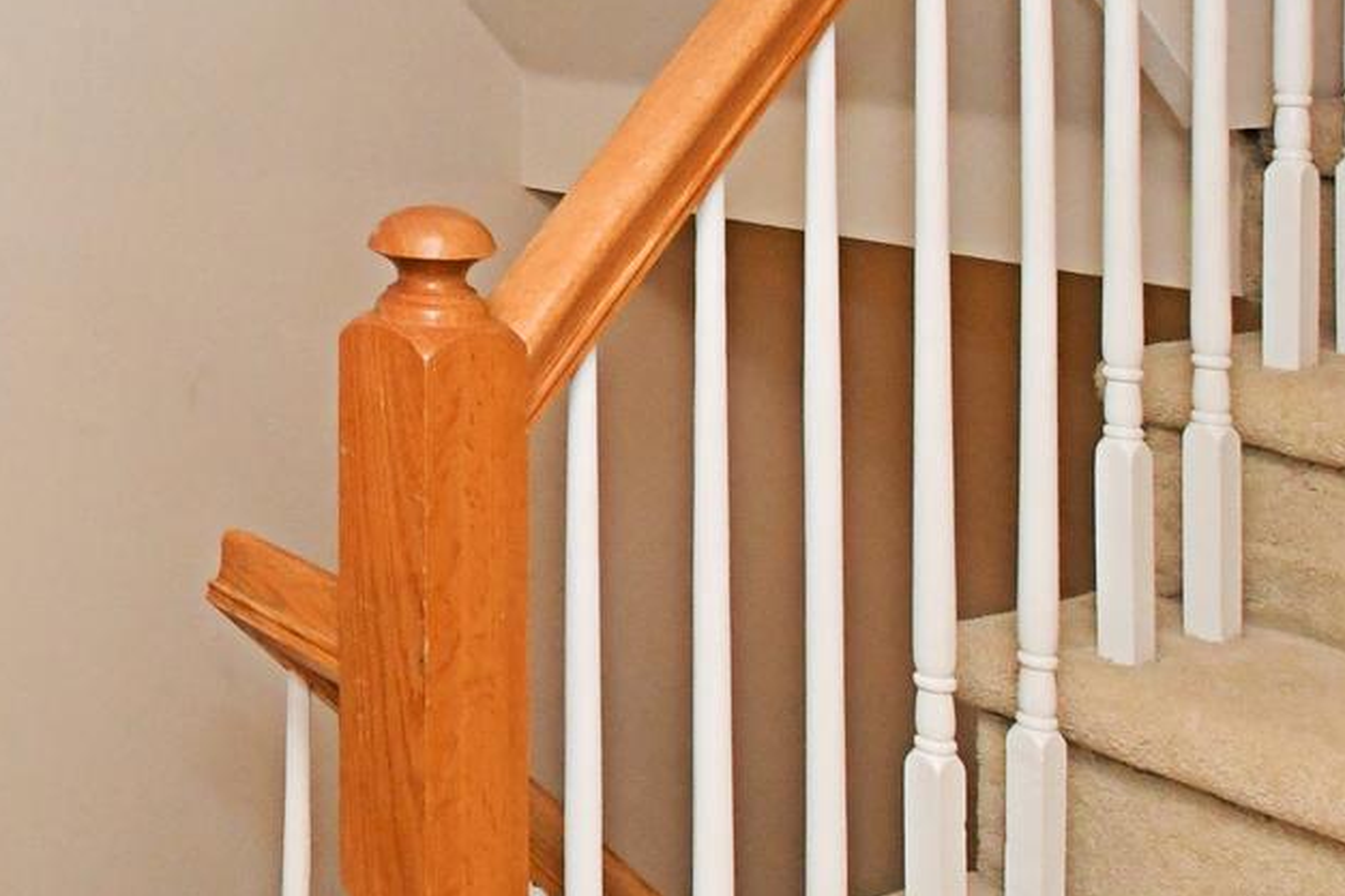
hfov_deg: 35.7
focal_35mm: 49
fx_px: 1831
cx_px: -58
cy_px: -35
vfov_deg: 25.9
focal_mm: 10
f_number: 8
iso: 2500
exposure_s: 1/160
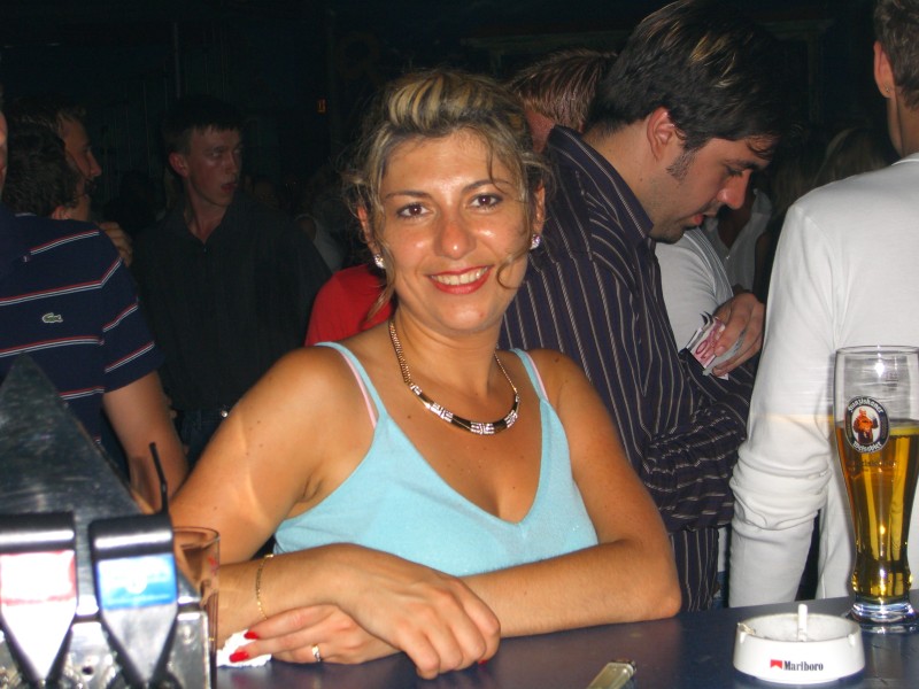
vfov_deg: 21.6
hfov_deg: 28.6
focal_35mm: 68
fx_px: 1805
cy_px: 344
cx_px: 460
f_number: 4
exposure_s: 1/60
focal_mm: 14.2
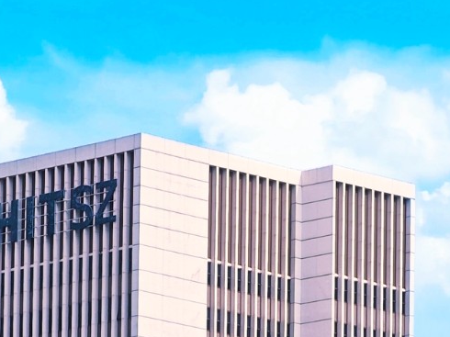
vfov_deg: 3.8
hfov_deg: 5.1
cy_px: 501
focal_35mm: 392
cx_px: 225
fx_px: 5093
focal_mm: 19.4
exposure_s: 1/912
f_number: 3
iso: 50
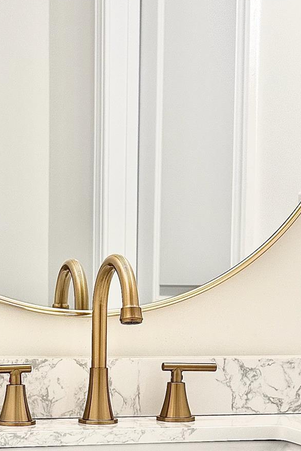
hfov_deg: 15.7
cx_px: 107
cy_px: 320
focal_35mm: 87
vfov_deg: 23.2
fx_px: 1090
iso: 50
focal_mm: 6.76
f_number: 1.78
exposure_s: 1/158
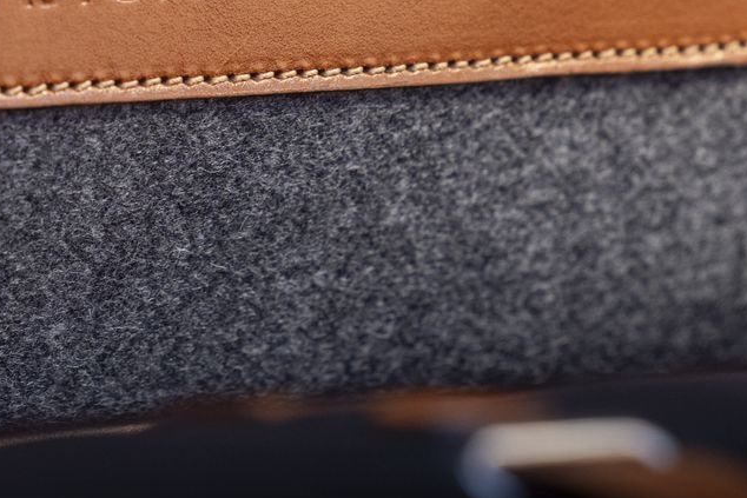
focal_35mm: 563
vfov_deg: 2.4
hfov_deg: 3.7
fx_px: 11684
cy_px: -135
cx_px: 272
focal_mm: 186
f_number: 5
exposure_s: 1/160
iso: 640
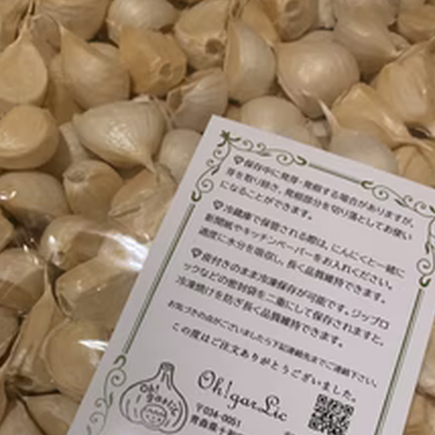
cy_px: 331
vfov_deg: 38.1
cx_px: 191
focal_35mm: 43
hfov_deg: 39.1
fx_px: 611
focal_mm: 4.25
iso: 320
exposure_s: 1/33
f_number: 1.8
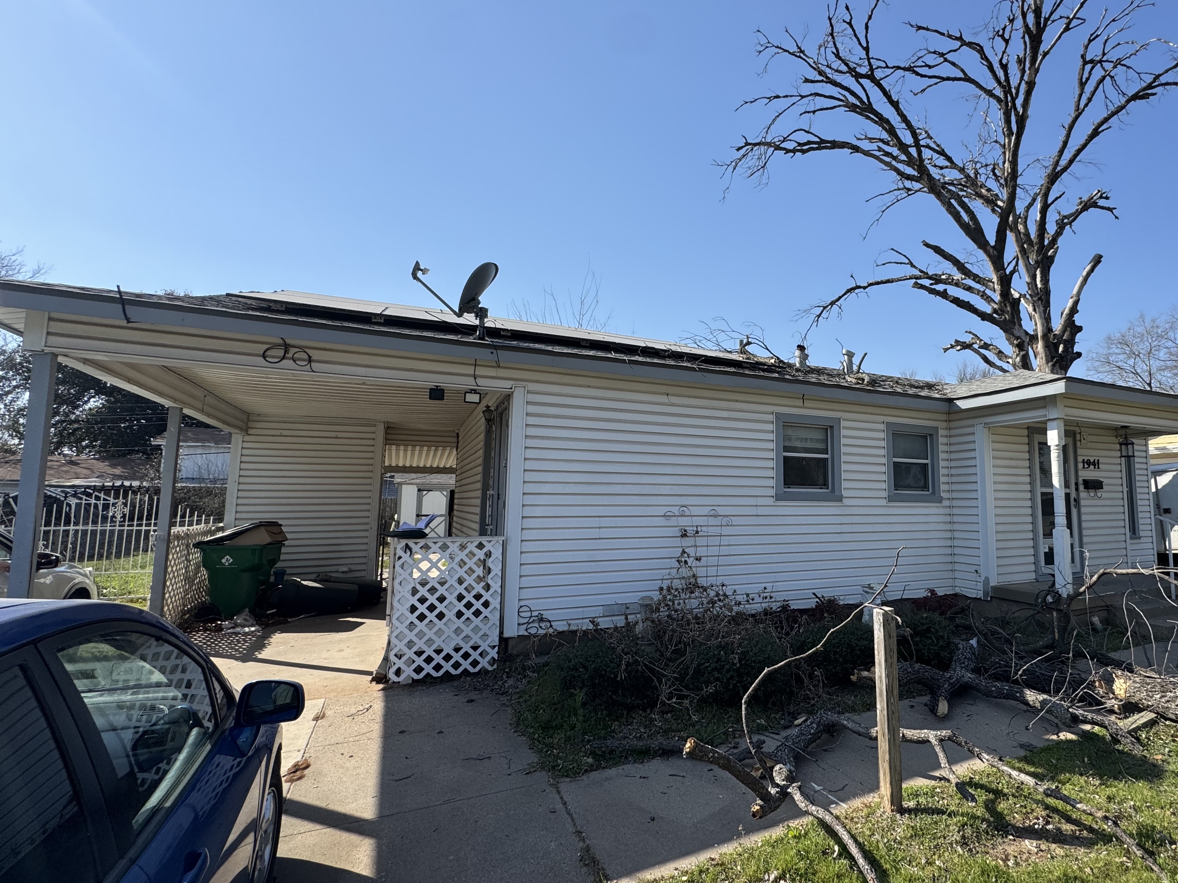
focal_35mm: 18
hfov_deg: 86.0
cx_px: 739
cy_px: 439
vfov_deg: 71.6
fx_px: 613
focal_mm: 2.22
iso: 50
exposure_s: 1/1637
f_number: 2.2
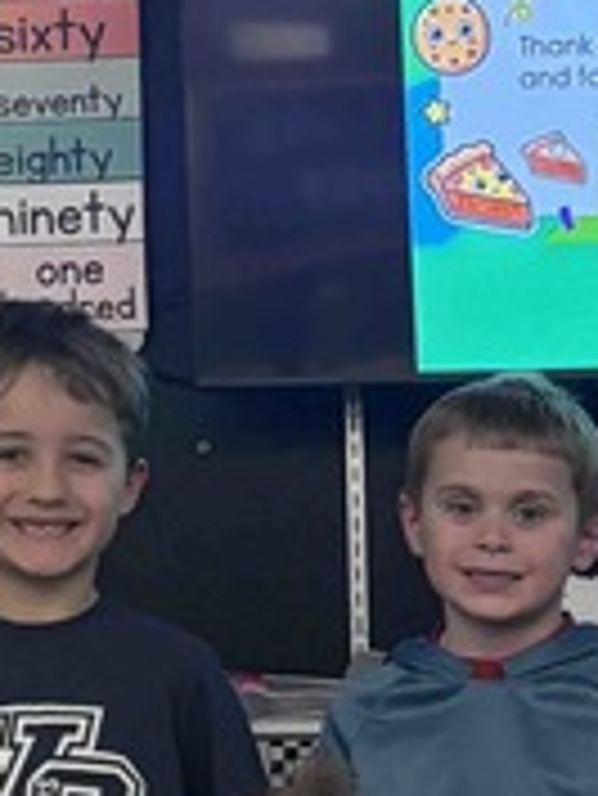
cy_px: 774
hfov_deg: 9.6
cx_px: 868
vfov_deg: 13.0
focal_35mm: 150
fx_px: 3451
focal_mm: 5.96
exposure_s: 1/60
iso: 400
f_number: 1.6
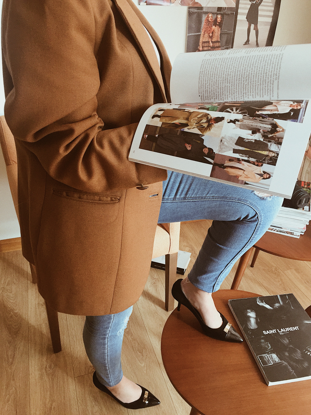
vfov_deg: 61.7
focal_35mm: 29
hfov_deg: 48.2
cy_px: 208
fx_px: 347
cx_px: 156
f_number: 2.2
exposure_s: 1/30
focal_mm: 4.15
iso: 200
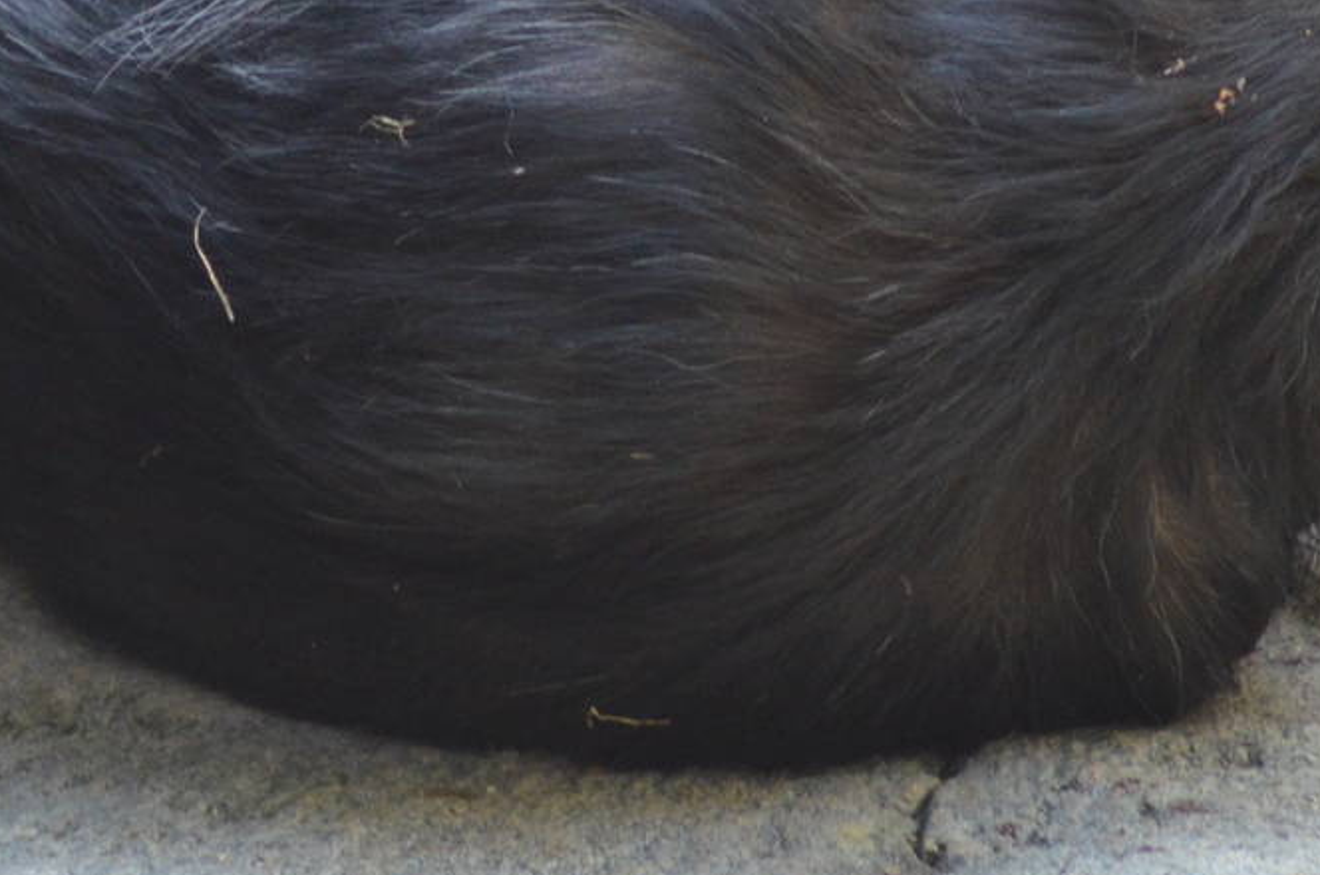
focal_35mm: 1084
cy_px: 193
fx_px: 39670
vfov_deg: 1.3
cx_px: -181
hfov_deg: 1.9
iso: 1600
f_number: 5.6
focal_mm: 300
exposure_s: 1/200
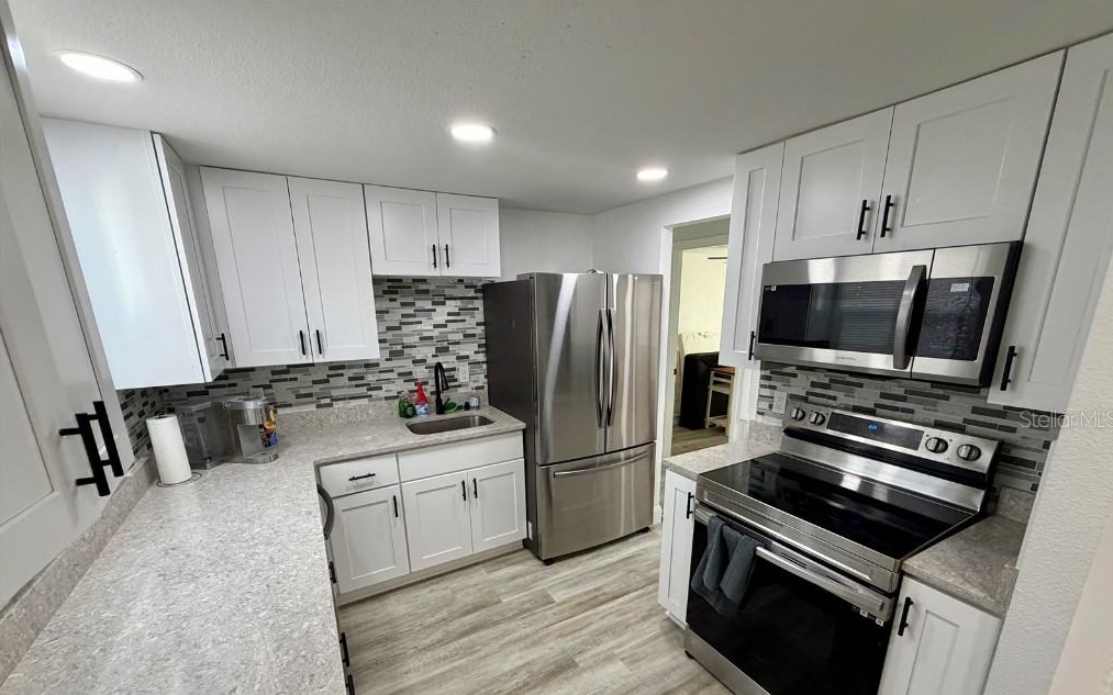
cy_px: 418
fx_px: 455
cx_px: 560
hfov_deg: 101.5
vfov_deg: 73.9
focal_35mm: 15
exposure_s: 1/120
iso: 250
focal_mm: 2.22
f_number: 2.2
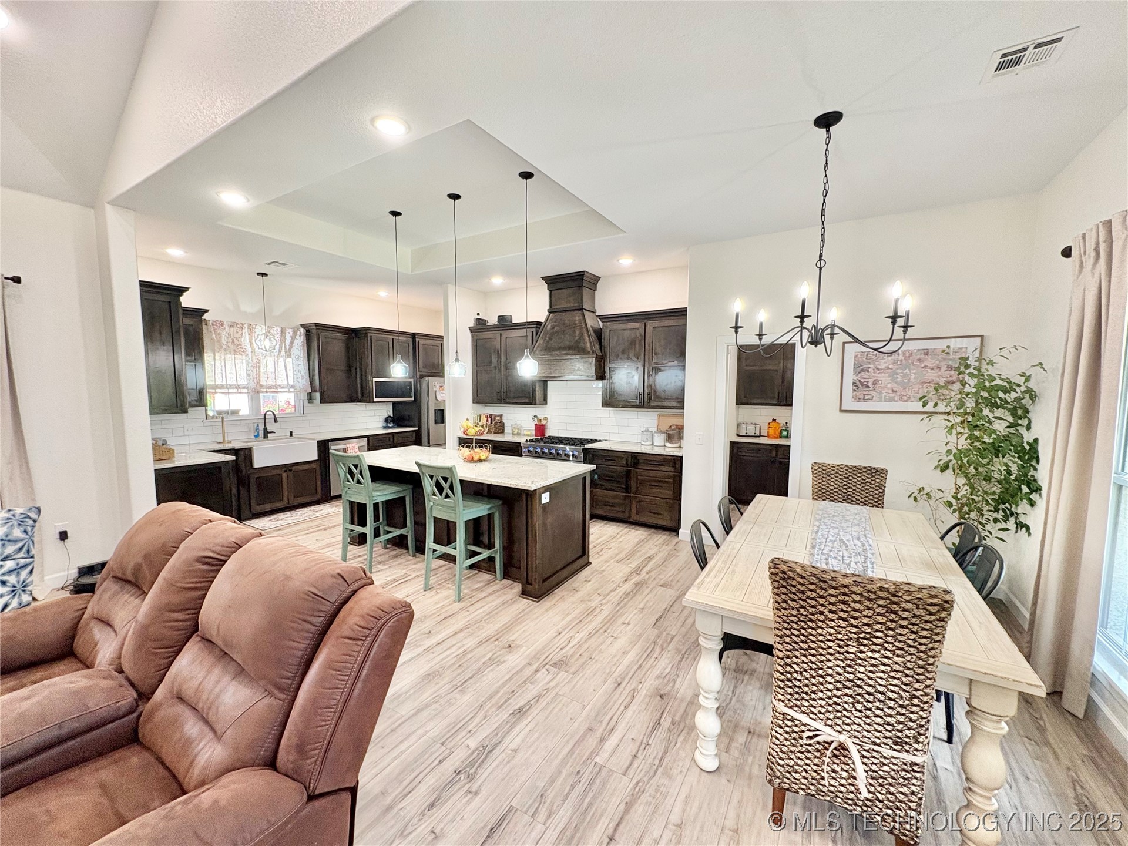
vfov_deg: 85.7
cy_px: 423
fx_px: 456
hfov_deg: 102.1
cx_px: 564
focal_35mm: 14
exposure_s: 1/60
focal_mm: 2.22
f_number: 2.2
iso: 200
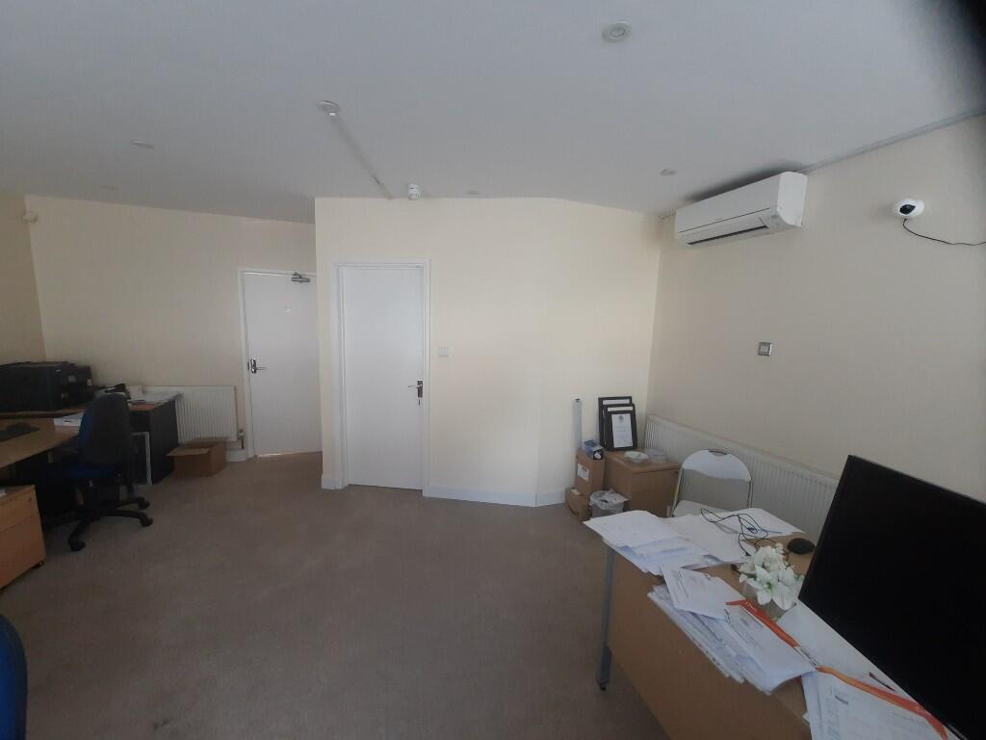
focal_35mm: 13
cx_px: 493
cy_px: 370
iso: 125
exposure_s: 1/50
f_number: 2.2
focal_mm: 1.74
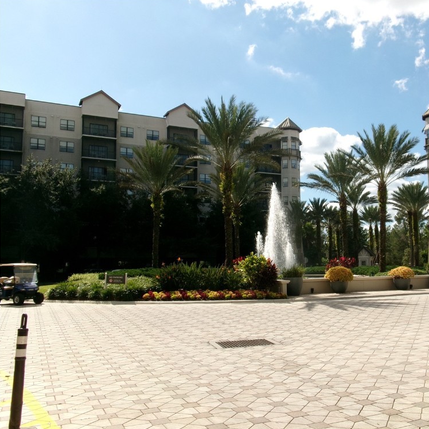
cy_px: 218
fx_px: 477
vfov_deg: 48.4
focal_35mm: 34
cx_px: 294
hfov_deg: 47.5
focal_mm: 5.1
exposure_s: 1/125
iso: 100
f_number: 10.8
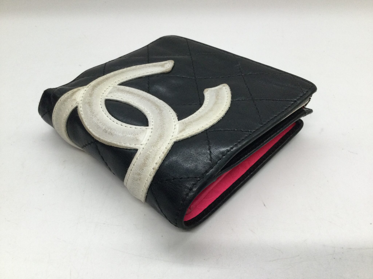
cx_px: 186
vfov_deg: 45.4
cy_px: 140
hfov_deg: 58.4
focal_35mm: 31
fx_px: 334
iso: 40
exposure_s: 1/30
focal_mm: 3.3
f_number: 2.4
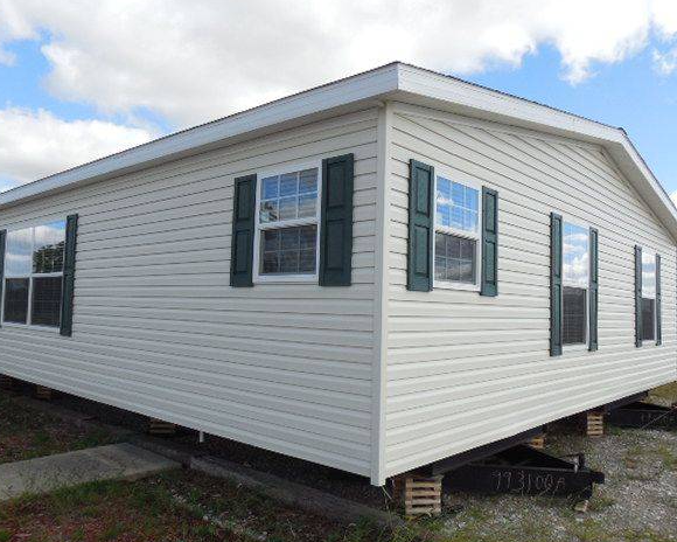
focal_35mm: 28
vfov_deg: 51.5
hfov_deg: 62.2
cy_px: 273
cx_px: 341
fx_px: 561
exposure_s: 1/800
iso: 125
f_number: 3.5
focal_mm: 4.6
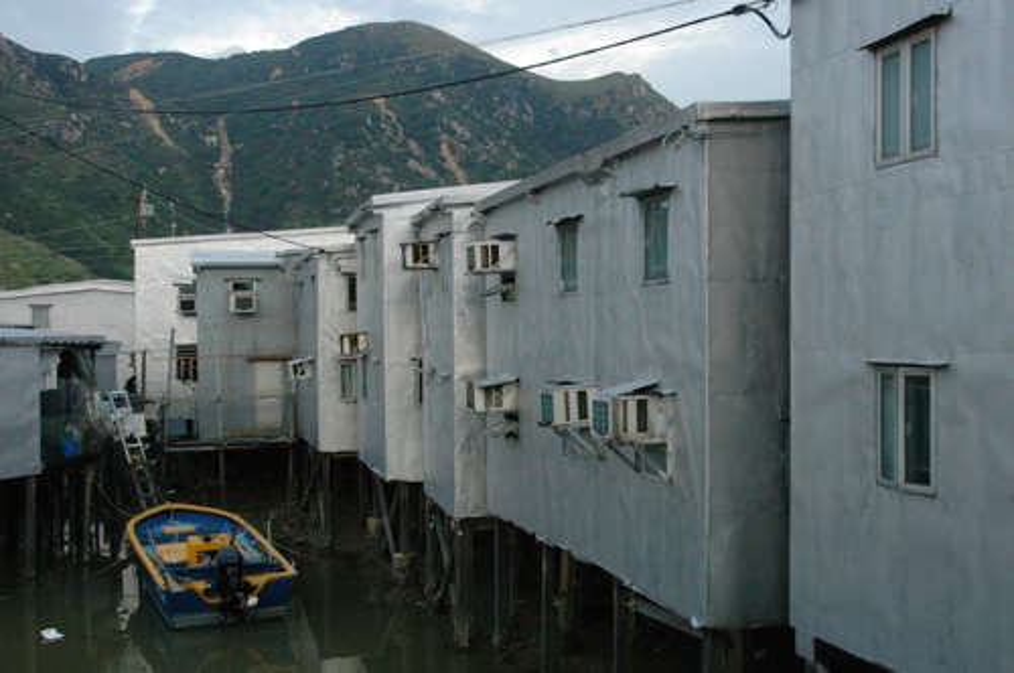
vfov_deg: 32.9
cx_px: 507
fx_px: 1139
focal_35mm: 40
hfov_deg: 48.0
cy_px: 336
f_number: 6.3
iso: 800
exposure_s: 1/80
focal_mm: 27
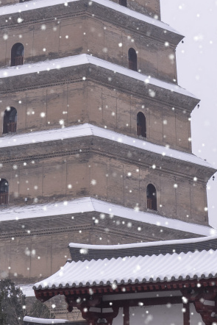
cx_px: 71
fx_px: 1716
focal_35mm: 190
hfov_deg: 7.2
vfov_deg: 10.8
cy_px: 38
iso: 100
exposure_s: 1/400
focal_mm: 70
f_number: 7.1
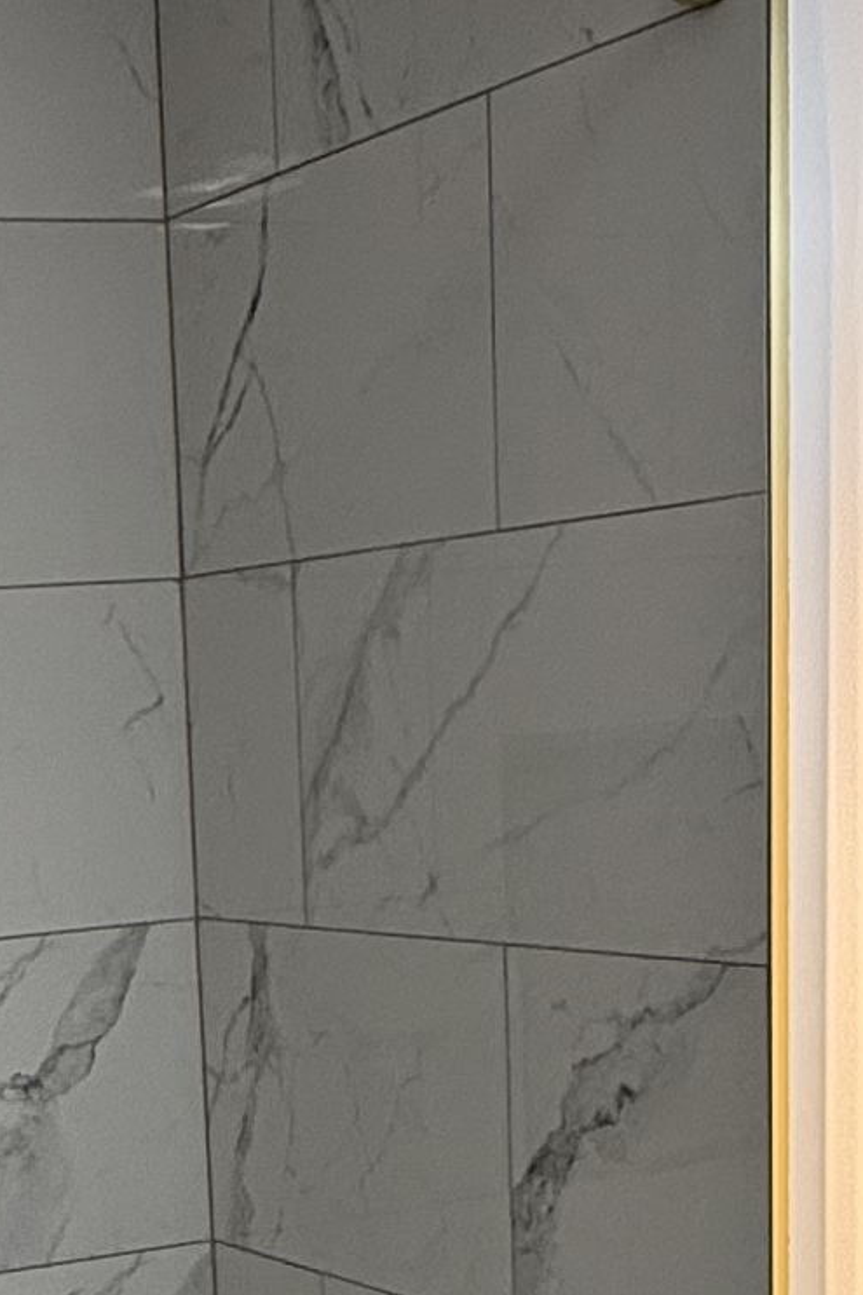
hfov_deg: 16.9
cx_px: 21
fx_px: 2842
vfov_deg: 24.2
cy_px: 1366
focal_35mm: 79
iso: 80
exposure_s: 1/120
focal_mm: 2.22
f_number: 2.2
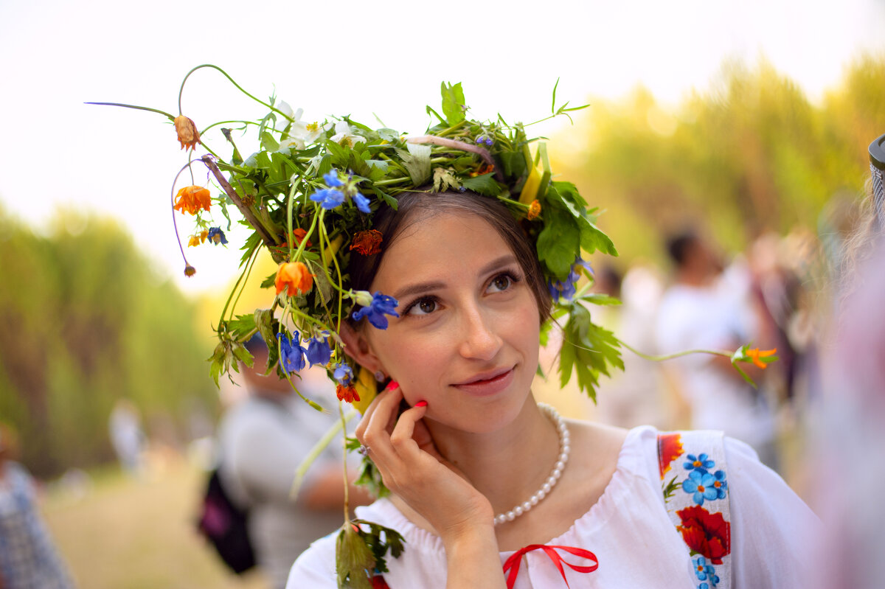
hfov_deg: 39.6
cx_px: 442
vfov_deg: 27.0
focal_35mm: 50
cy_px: 294
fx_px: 1229
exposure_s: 1/1000
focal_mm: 50
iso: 400
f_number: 1.8
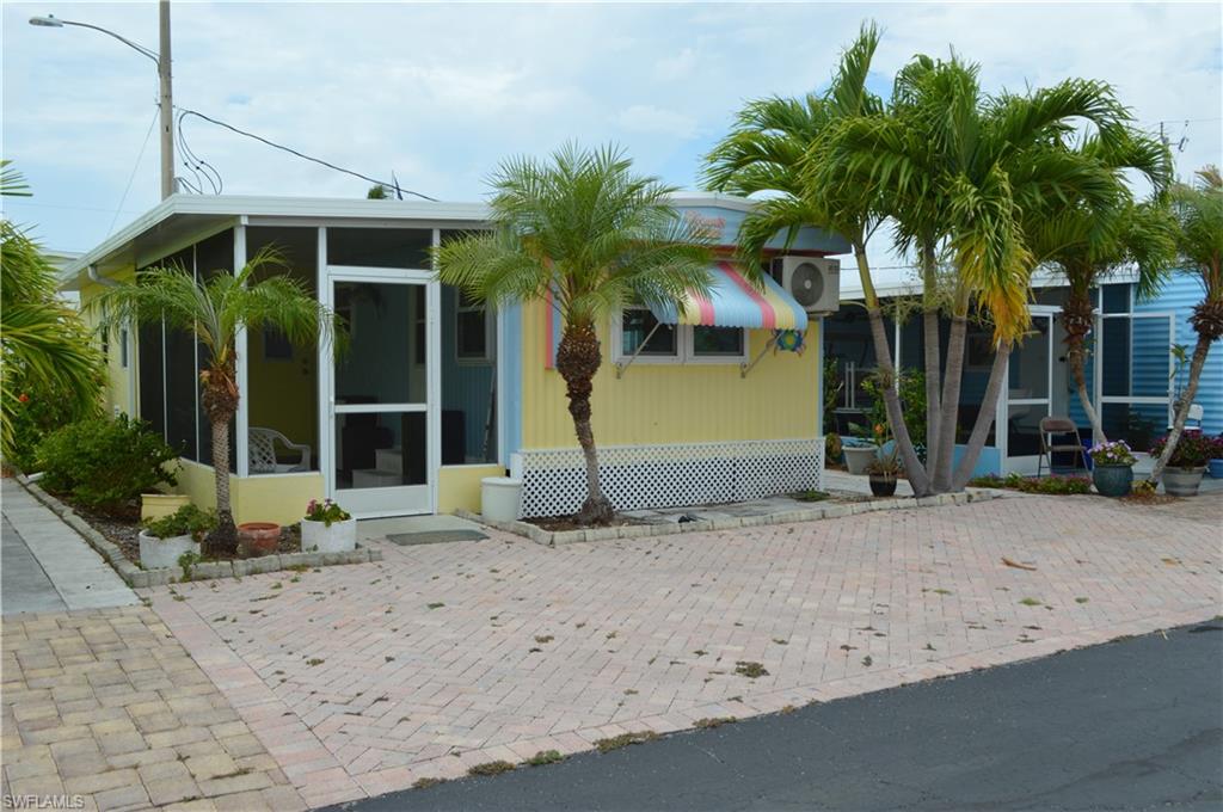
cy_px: 406
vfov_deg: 39.9
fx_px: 1120
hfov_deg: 57.3
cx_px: 612
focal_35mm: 33
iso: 100
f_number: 8
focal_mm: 22
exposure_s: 1/250
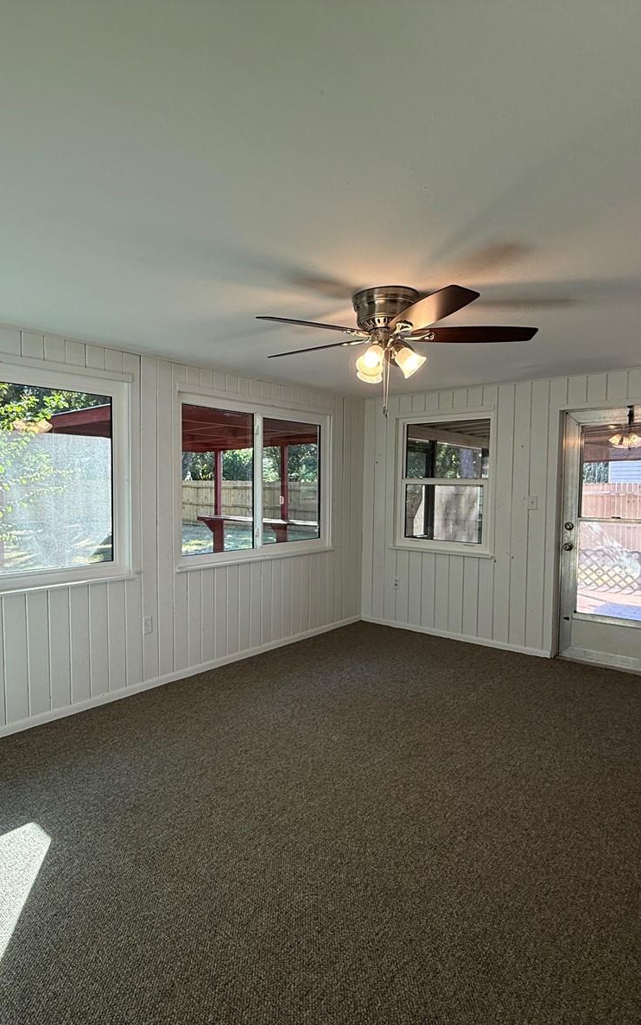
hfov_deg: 59.1
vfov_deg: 85.1
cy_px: 512
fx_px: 559
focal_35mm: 20
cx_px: 251
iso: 100
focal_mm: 2.22
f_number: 2.2
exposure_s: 1/120
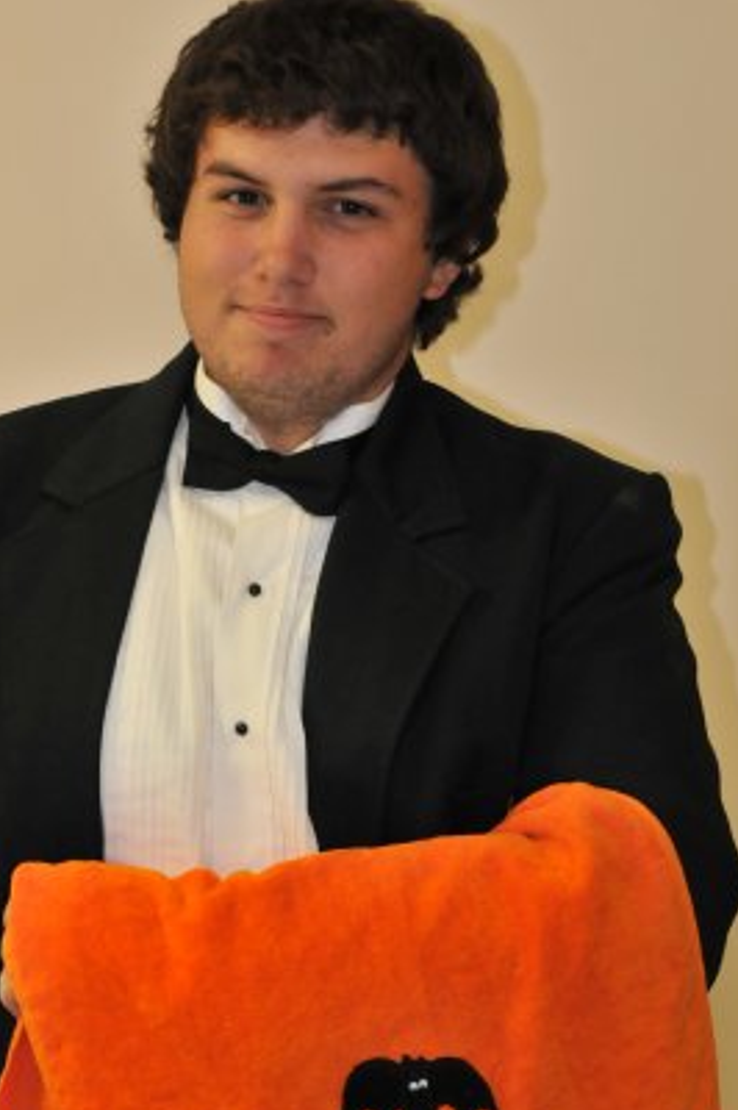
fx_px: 2772
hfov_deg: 15.1
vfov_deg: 22.6
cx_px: 215
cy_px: 694
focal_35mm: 90
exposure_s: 1/60
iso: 800
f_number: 5
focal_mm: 40
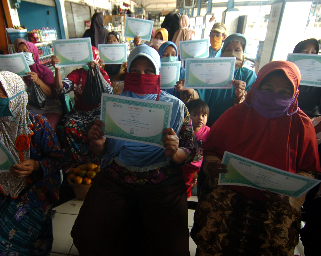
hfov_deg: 76.9
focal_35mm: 21
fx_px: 199
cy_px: 130
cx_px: 132
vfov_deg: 65.5
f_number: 4
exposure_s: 1/100
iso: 400
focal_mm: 12
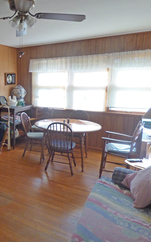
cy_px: 123
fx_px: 191
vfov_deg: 64.6
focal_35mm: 29
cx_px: -4
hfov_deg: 37.9
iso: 400
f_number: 2.8
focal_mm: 3.58
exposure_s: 1/60
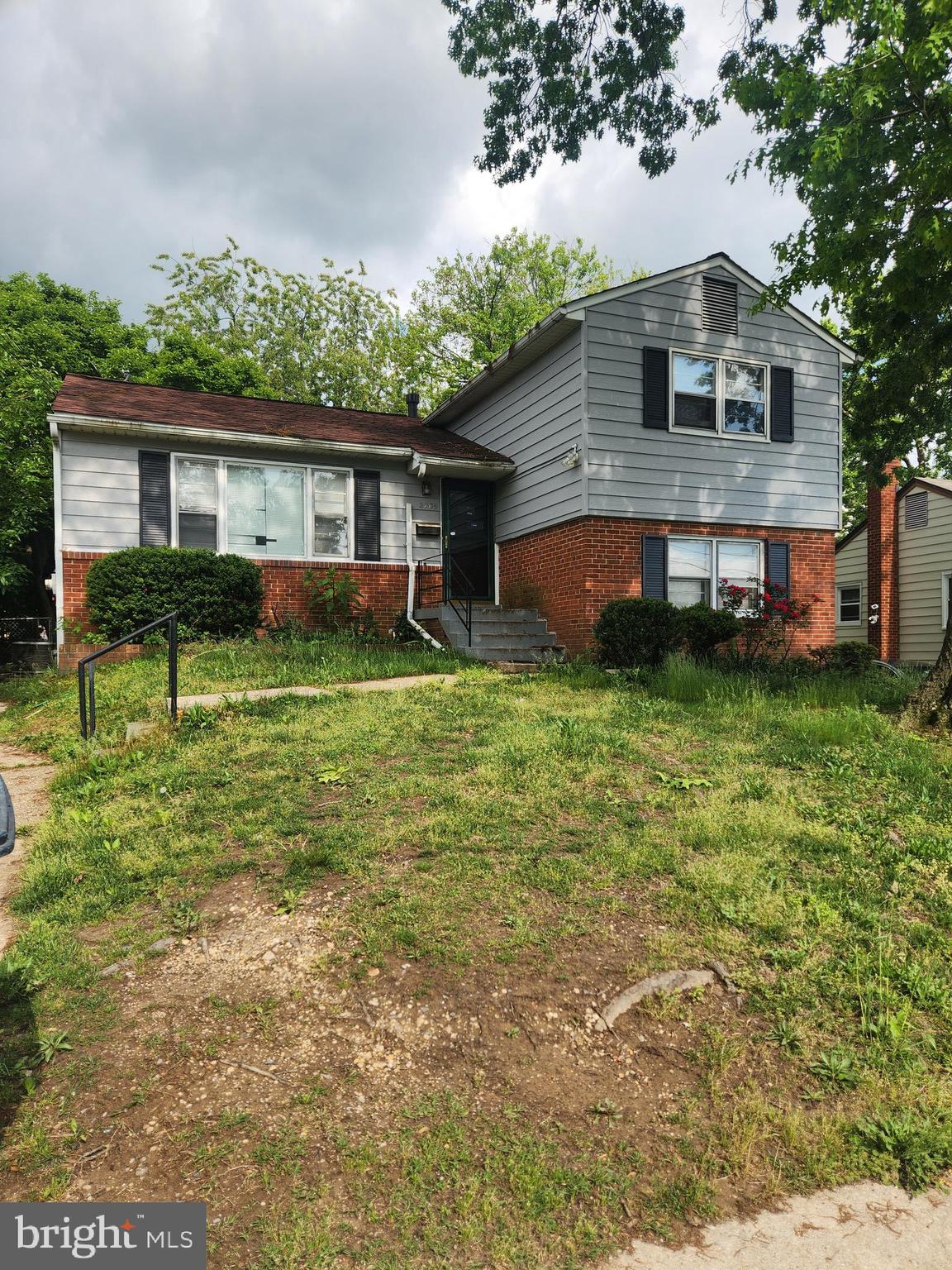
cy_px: 635
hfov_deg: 58.9
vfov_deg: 73.9
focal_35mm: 23
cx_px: 476
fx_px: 843
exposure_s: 1/1002
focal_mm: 5.4
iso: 20
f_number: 1.8
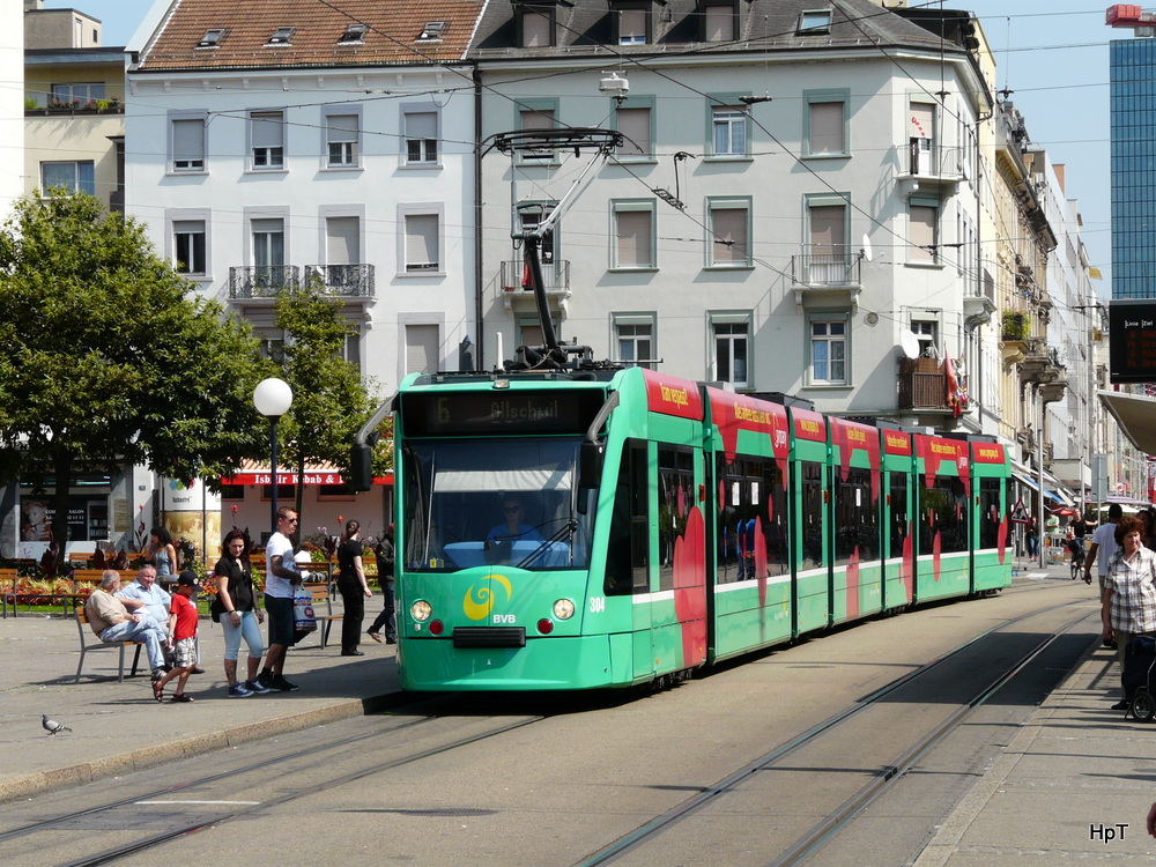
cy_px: 434
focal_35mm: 101
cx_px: 578
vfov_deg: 14.6
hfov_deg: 19.4
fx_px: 3373
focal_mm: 16.6
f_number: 5.6
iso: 100
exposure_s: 1/320
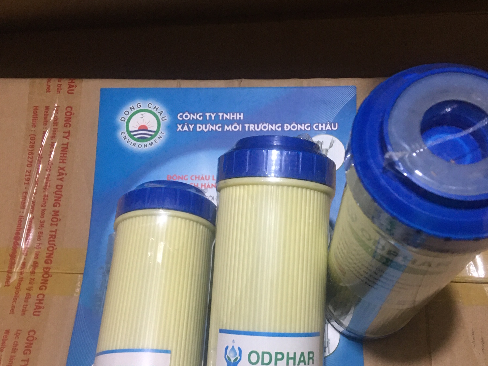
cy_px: 203
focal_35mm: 39
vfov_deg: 36.8
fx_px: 550
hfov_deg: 47.7
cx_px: 282
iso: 80
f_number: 2.2
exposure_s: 1/10
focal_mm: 4.15
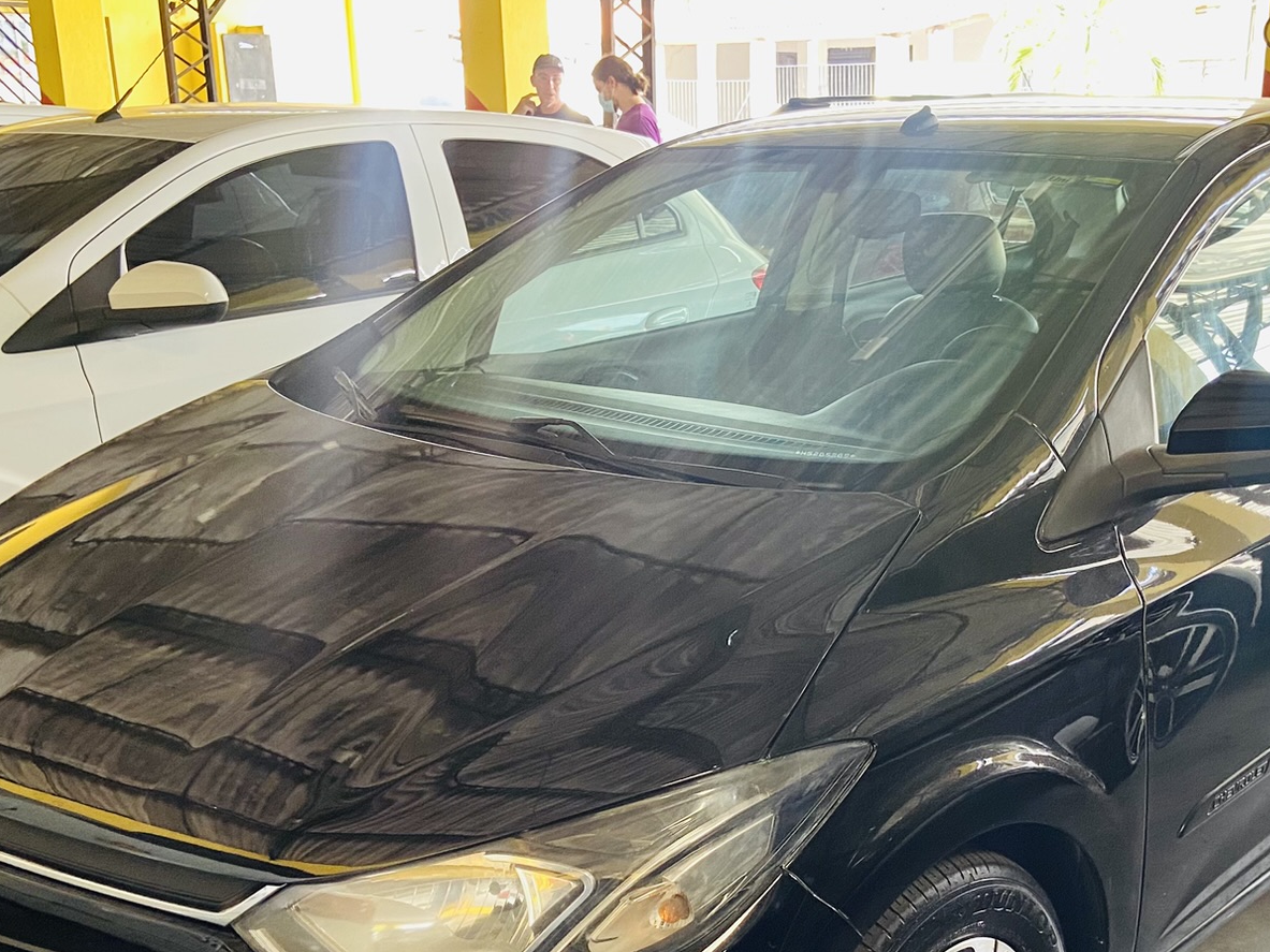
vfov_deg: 31.7
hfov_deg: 41.7
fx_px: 1651
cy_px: 695
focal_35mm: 45
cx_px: 801
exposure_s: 1/74
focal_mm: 4.25
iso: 125
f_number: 1.8
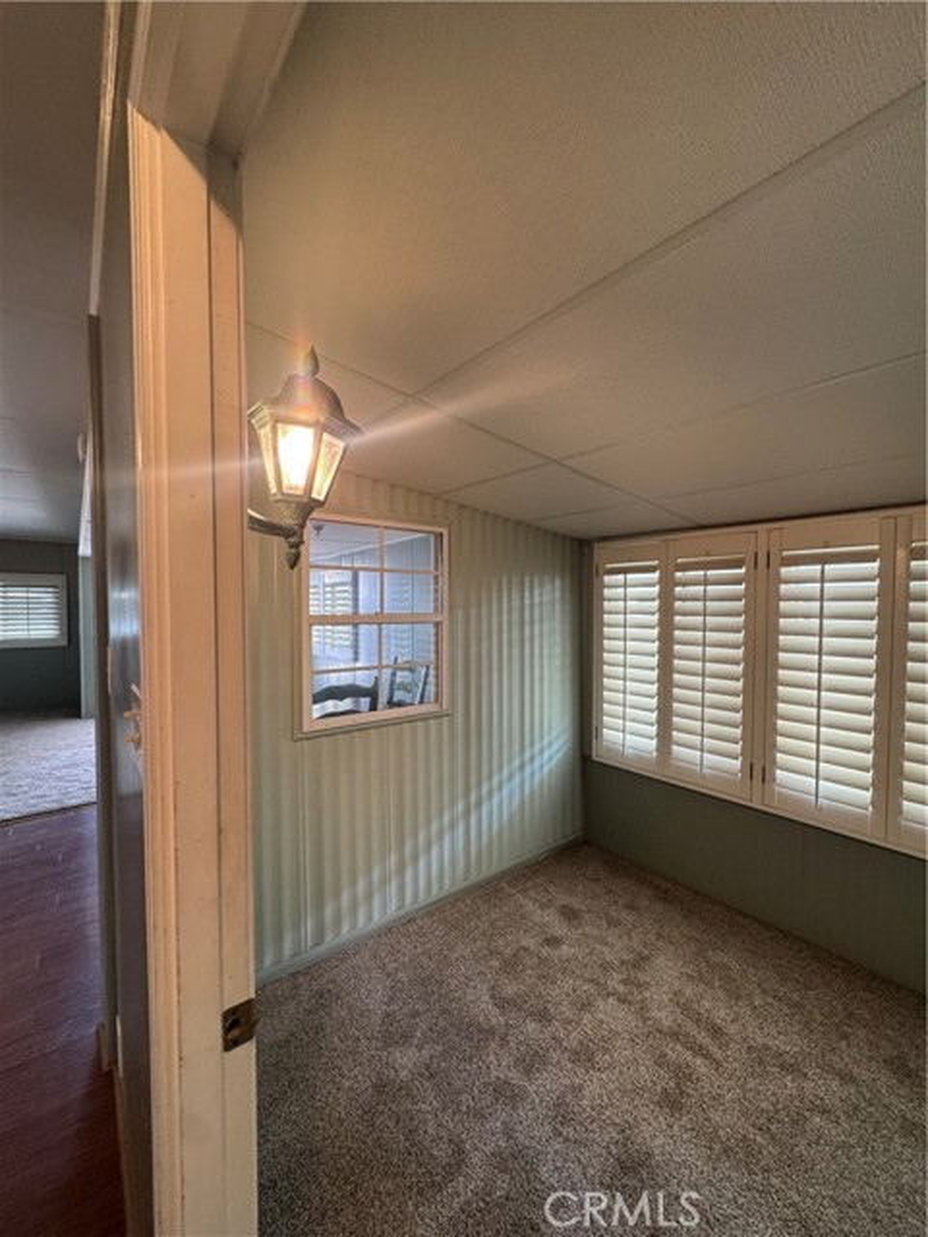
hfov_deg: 85.7
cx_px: 464
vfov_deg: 102.1
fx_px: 500
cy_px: 618
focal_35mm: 14
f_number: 2.2
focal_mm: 2.22
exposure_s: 1/60
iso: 200
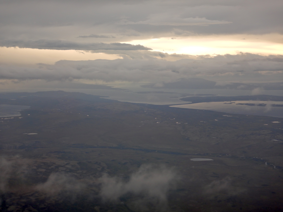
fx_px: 548
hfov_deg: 29.0
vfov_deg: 21.9
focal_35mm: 67
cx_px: 142
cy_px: 106
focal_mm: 12
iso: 125
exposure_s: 1/100
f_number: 4.5
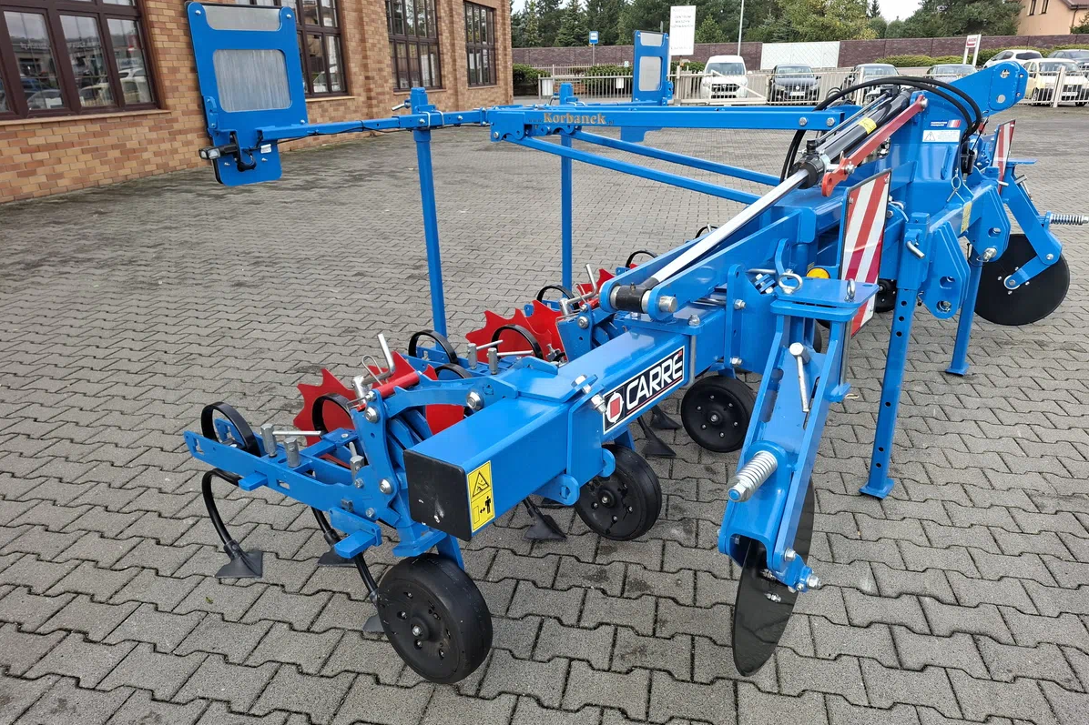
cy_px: 400
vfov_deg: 53.0
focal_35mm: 24
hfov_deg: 73.8
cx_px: 544
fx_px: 726
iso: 50
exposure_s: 1/339
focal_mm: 5.54
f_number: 1.8
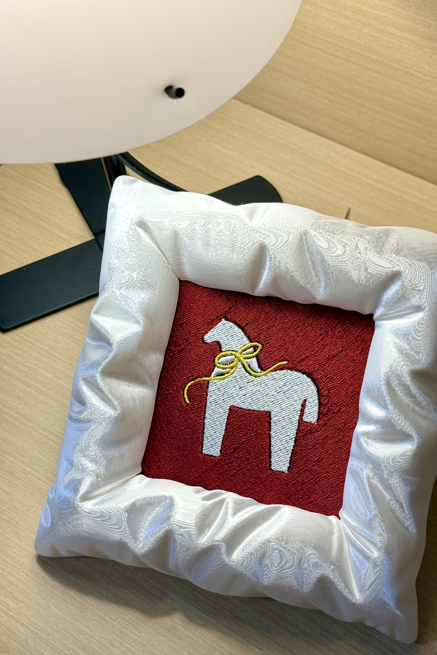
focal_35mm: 50
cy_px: 328
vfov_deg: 39.6
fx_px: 910
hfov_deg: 27.0
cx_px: 245
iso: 100
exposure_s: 1/100
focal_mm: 6.76
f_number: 1.78
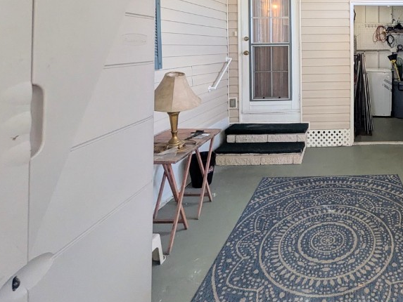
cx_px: 355
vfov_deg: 50.7
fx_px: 291
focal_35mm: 25
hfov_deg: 60.0
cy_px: 51
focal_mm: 1.83
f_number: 2.2
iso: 56
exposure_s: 1/142
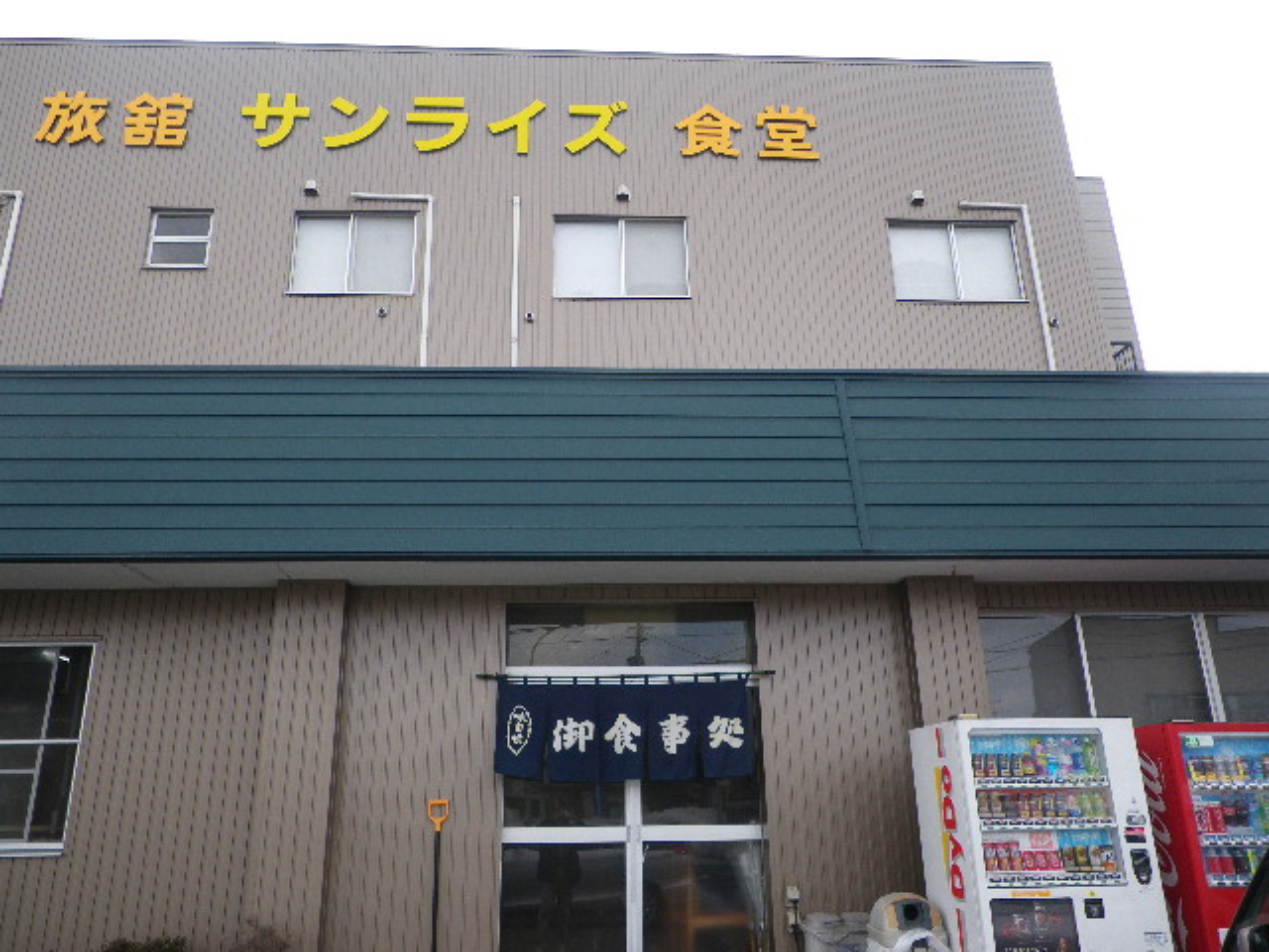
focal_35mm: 28
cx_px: 634
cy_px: 476
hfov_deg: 63.4
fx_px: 1026
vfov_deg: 49.7
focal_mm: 4.9
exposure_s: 1/400
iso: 64
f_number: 2.6
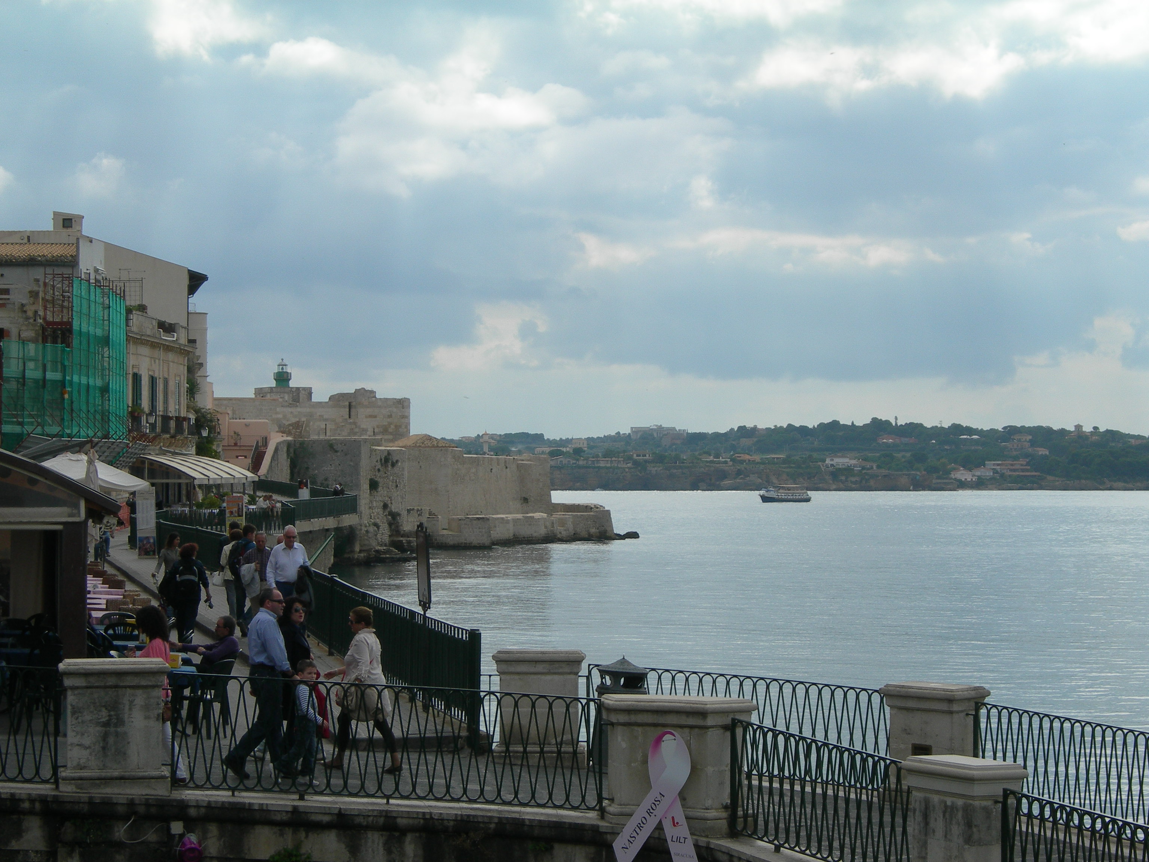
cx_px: 574
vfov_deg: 16.1
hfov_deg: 21.3
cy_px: 431
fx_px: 3054
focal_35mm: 92
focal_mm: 19.1
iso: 50
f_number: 7.3
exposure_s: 1/266
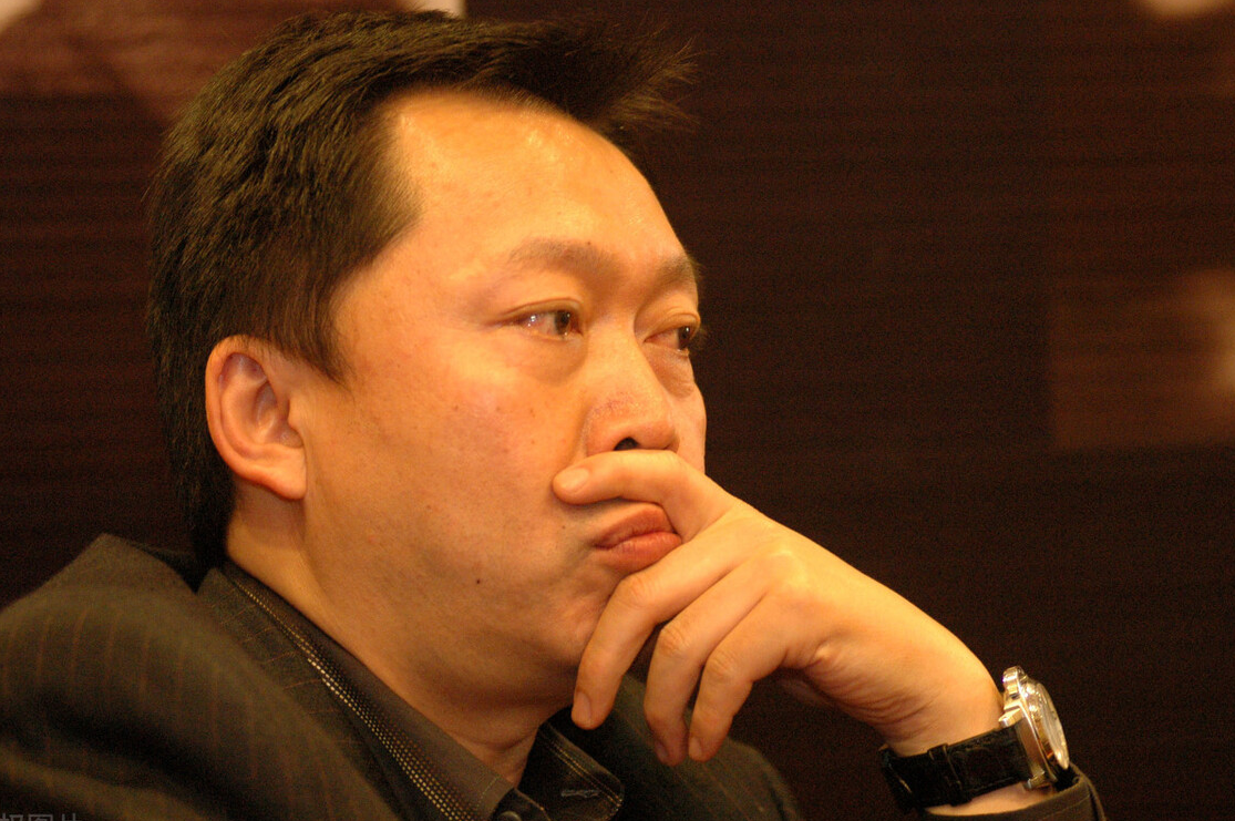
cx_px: 628
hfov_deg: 12.1
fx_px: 5810
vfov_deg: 8.1
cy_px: 409
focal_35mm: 170
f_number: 2.8
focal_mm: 105
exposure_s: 1/20
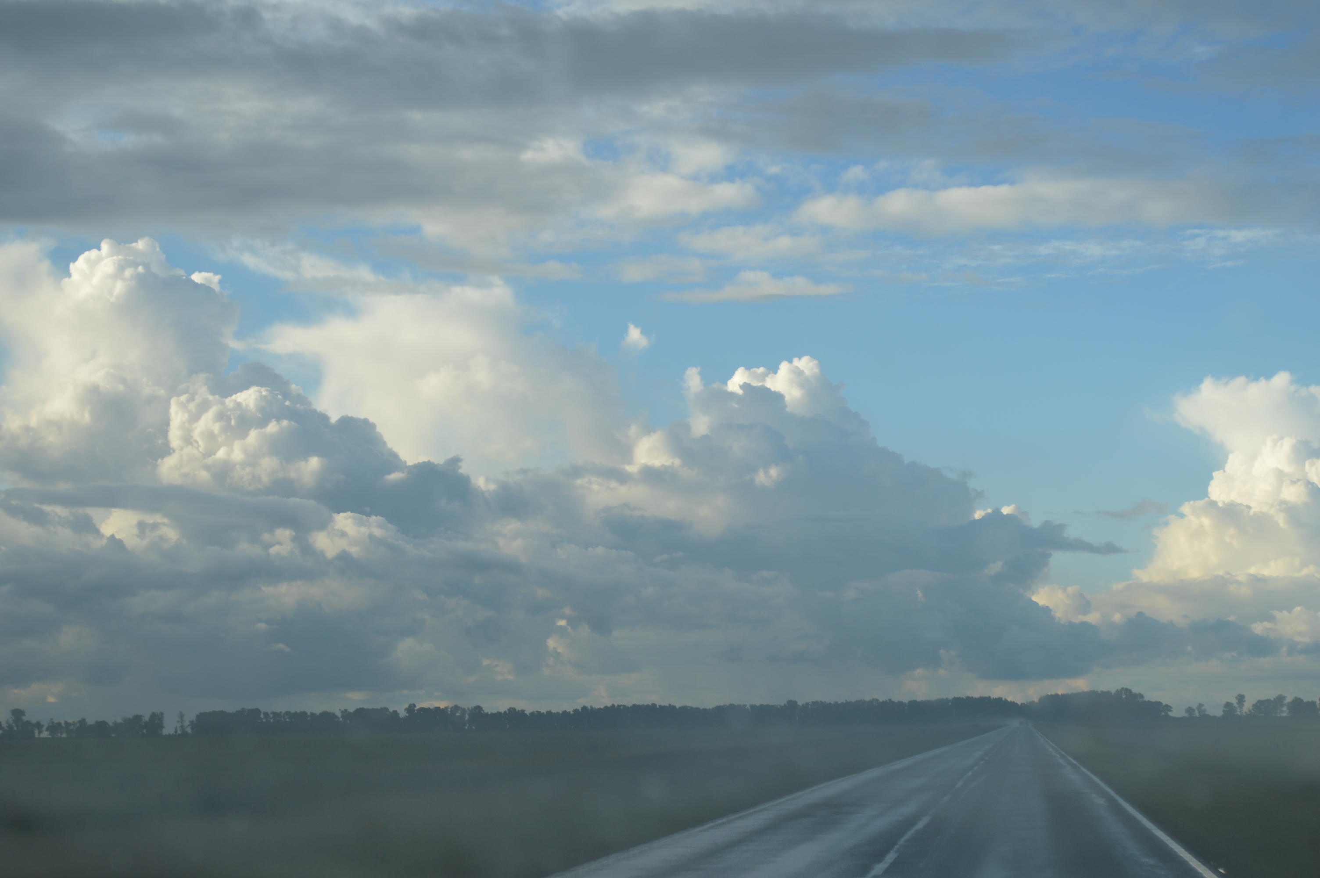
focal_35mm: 72
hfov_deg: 28.1
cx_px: 660
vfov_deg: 18.9
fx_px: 2638
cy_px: 439
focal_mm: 48
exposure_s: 1/200
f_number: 7.1
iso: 100
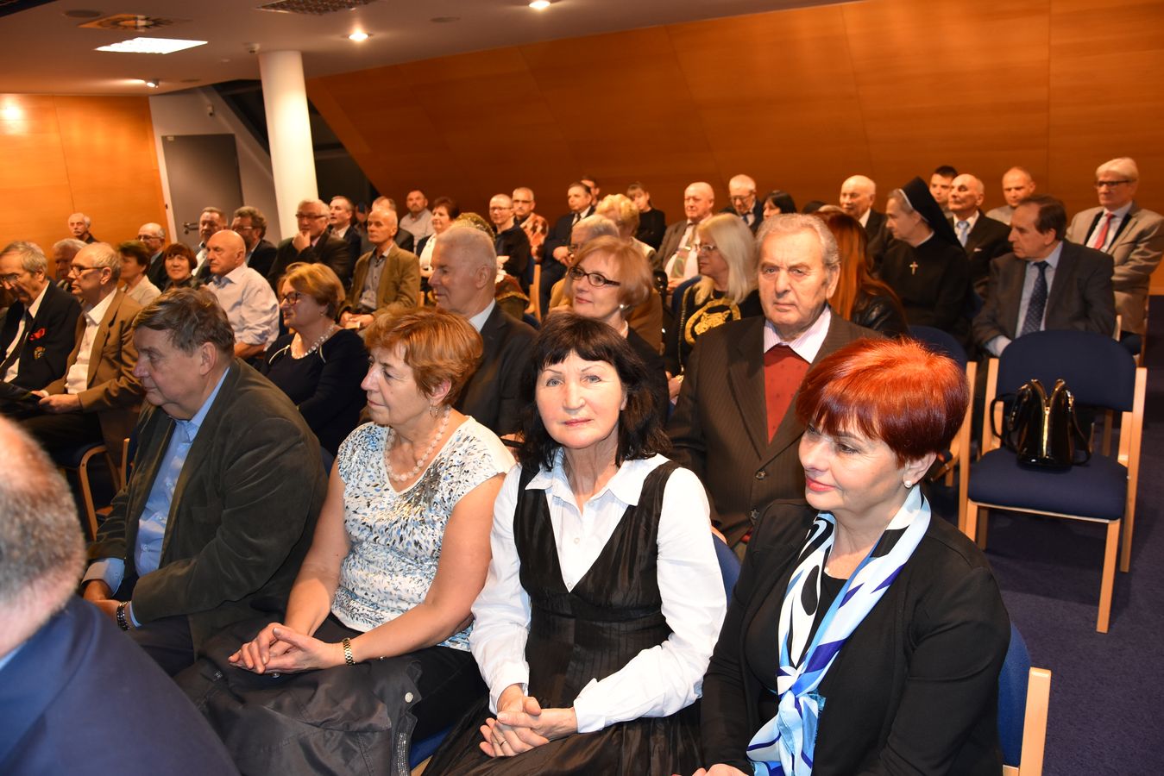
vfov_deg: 25.8
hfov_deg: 37.8
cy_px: 388
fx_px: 1698
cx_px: 582
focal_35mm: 52
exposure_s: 1/60
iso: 800
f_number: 4.5
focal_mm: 35
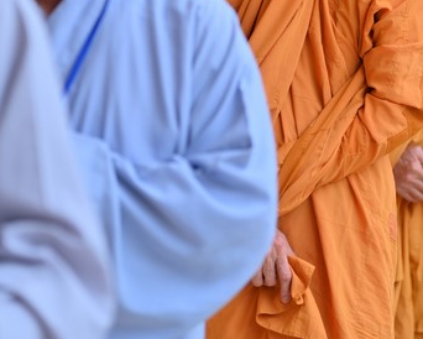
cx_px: 264
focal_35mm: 214
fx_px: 2681
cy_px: -10
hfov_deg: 9.0
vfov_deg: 7.2
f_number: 4.5
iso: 160
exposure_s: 1/160
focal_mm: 120
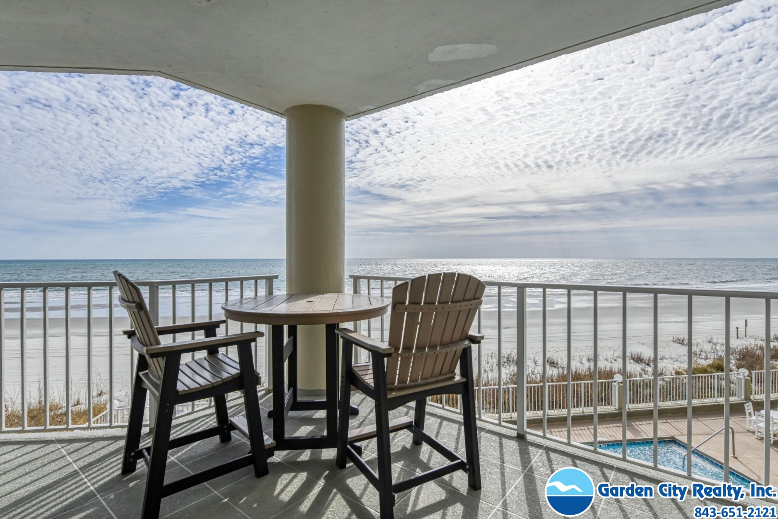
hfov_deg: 90.0
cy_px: 260
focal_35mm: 18
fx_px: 389
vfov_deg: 67.4
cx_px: 389
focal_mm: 18
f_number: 9
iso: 500
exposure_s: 1/1000
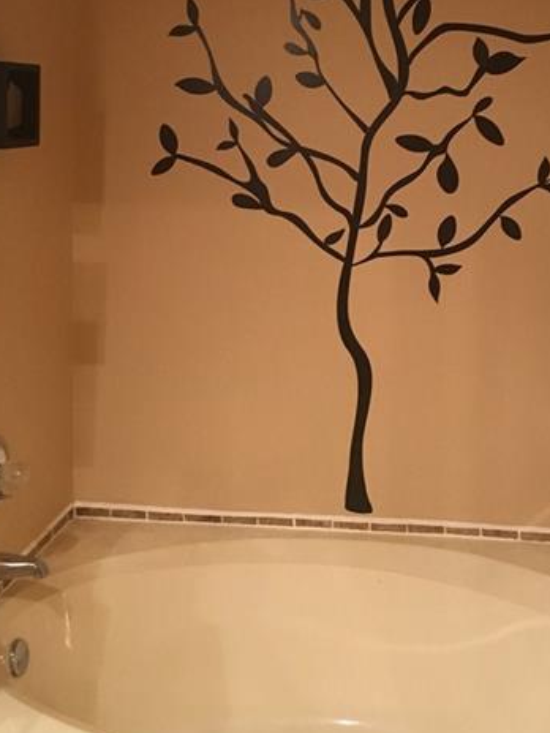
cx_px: 359
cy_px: 224
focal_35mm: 48
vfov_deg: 39.0
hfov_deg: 30.1
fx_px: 1017
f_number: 2.2
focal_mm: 4.15
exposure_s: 1/30
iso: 200
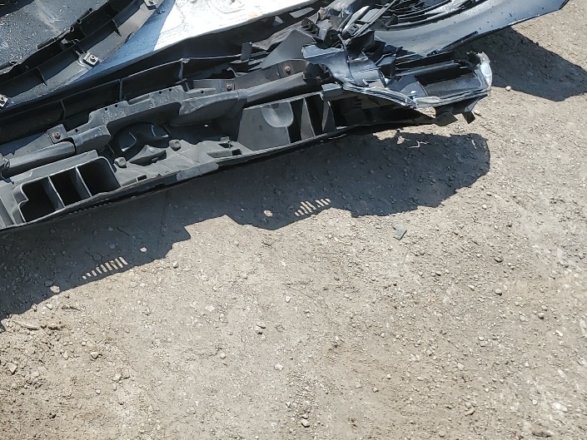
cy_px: 119
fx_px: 1001
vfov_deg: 24.6
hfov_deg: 31.0
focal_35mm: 59
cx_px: 40
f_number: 1.5
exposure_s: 1/2500
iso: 50
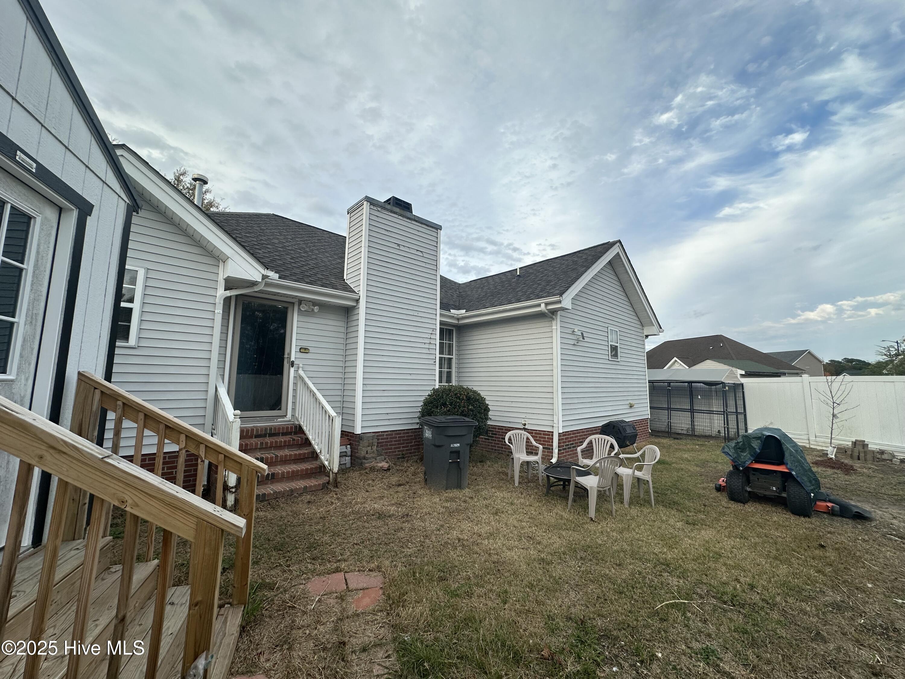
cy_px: 340
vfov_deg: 85.7
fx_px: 366
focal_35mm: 14
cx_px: 452
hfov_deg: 102.1
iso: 40
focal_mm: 2.22
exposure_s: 1/535
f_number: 2.2
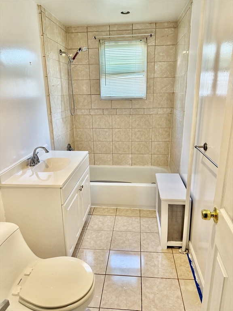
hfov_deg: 56.8
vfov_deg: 71.6
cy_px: 156
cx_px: 116
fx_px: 215
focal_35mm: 24
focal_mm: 6.76
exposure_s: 1/120
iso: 250
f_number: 1.78
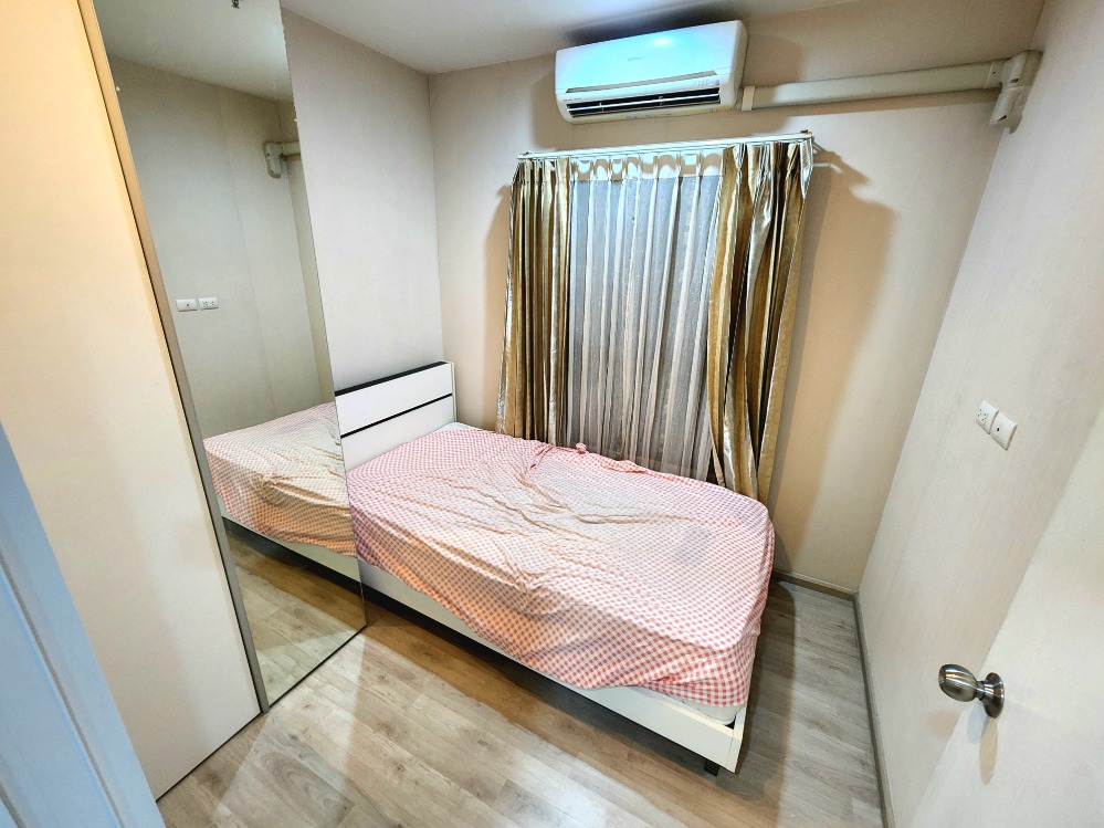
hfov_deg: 106.2
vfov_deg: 89.9
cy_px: 414
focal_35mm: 13
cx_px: 552
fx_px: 415
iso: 400
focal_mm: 2.2
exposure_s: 1/33
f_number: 2.2
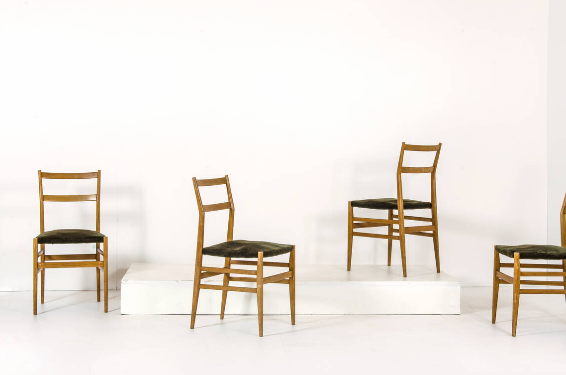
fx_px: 1013
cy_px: 224
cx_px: 314
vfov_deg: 20.9
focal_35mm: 65
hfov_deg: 31.2
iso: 100
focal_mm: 35
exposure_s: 1/160
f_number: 18
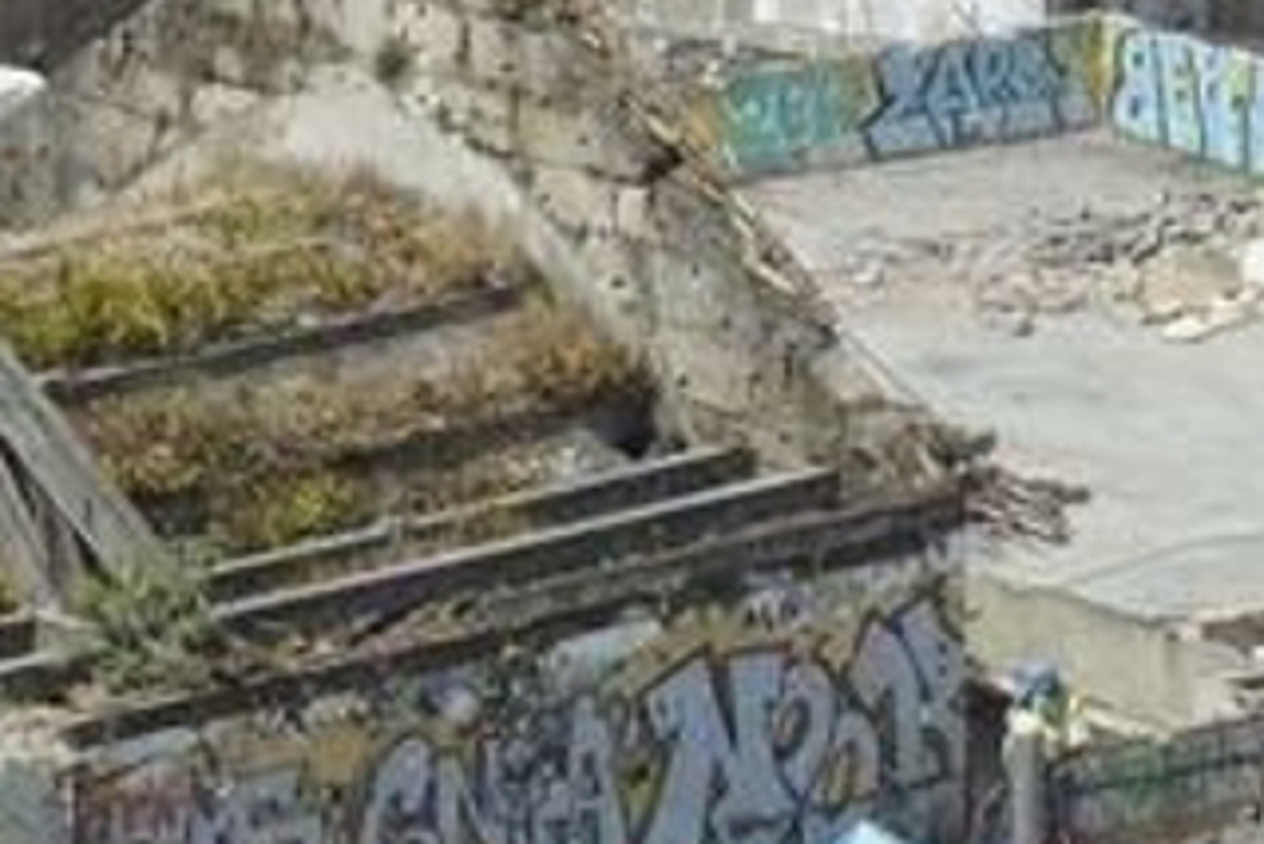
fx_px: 23780
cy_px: 577
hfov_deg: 3.0
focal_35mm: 677
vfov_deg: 2.0
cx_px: 991
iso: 100
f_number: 22
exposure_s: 1/50
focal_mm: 90
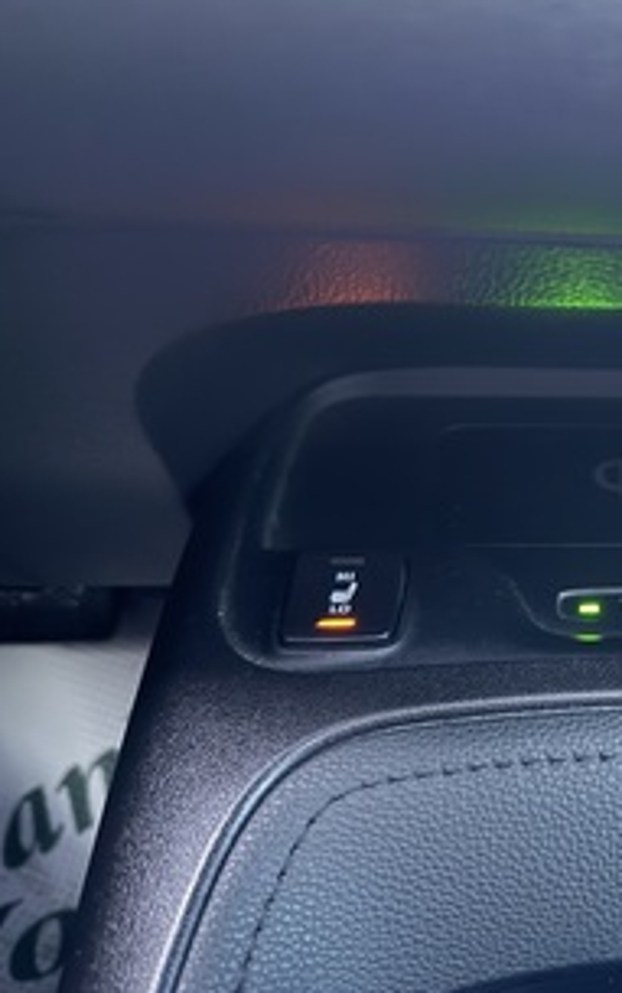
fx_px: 948
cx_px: 681
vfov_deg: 55.3
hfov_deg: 32.1
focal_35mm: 35
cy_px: 493
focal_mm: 6.76
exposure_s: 1/15
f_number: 1.78
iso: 1600
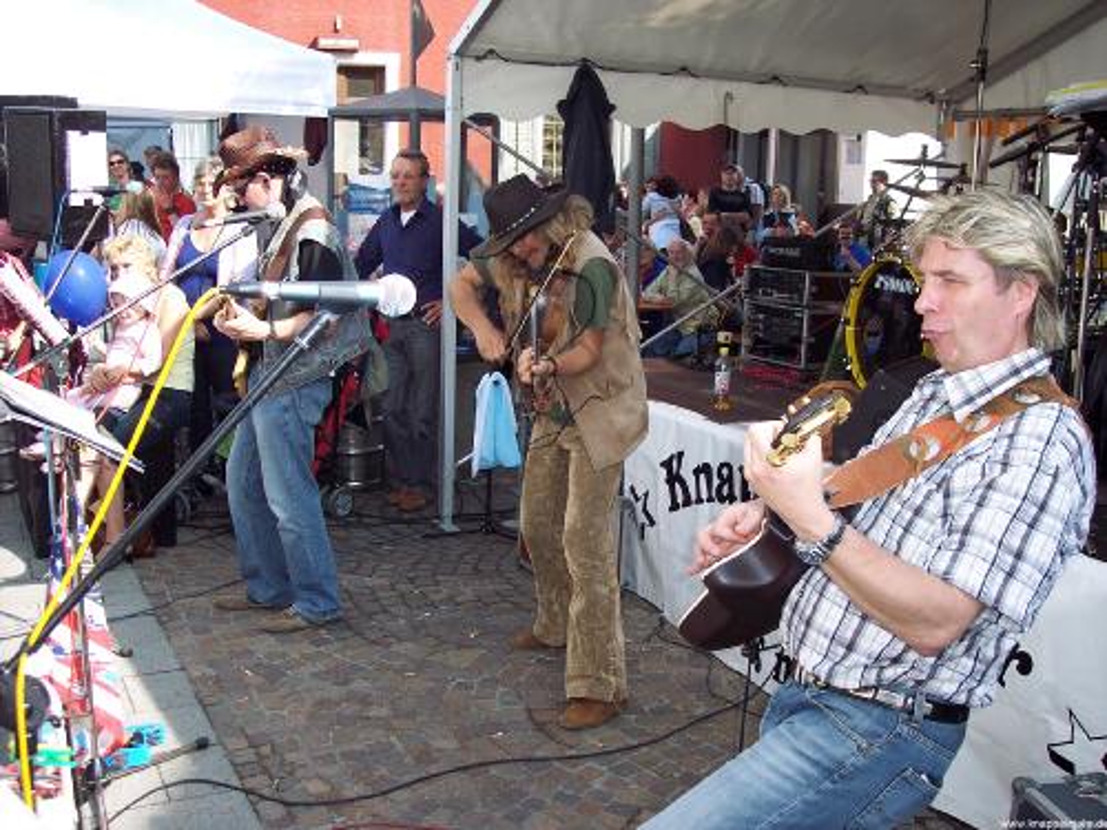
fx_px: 1247
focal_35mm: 39
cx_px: 554
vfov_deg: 36.8
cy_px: 415
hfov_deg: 47.9
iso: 100
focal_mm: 8
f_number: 3.4
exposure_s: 1/250
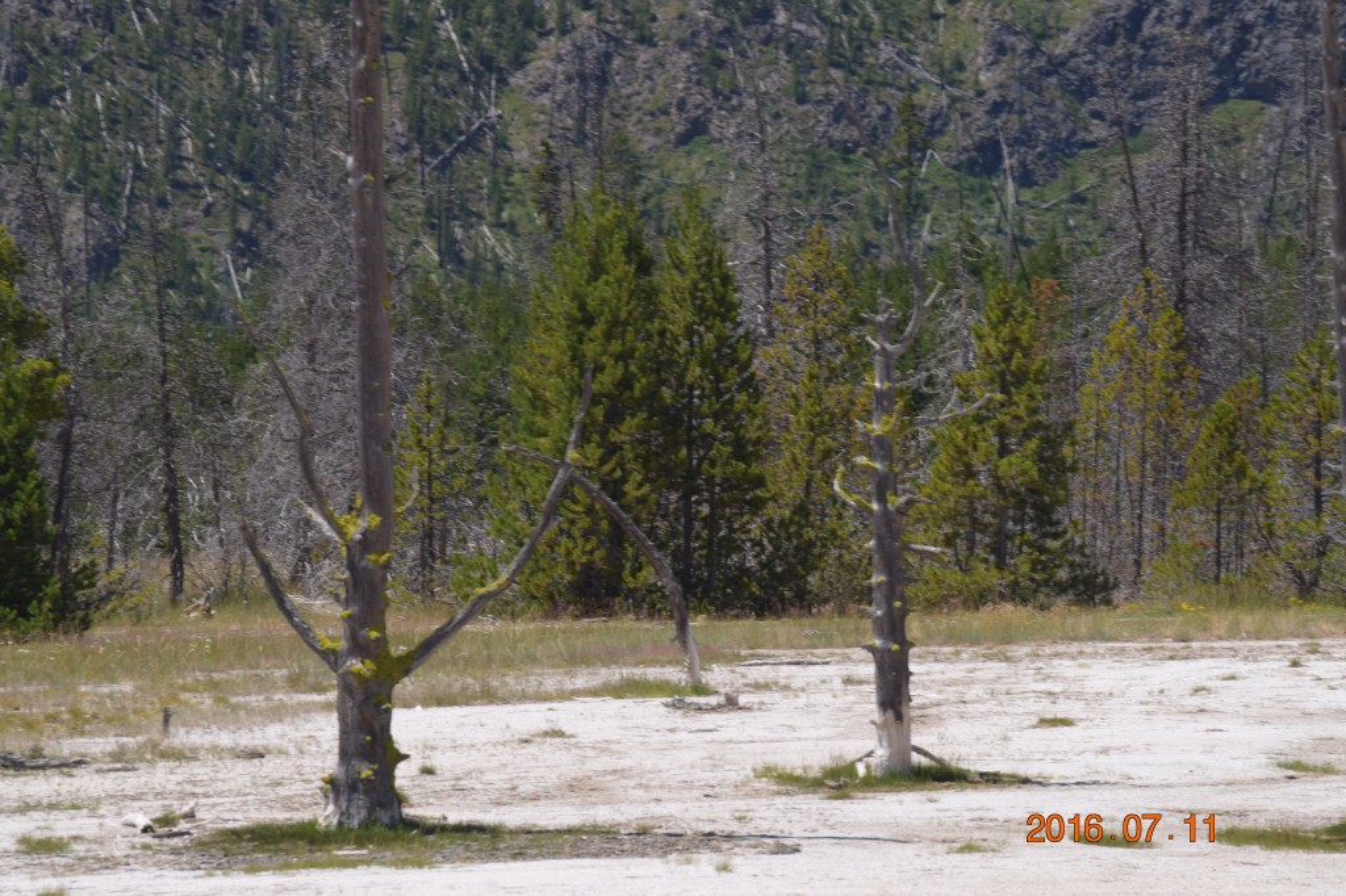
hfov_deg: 6.9
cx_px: 673
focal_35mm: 300
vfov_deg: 4.6
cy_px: 448
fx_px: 11212
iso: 100
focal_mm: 200
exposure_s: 1/200
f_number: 10
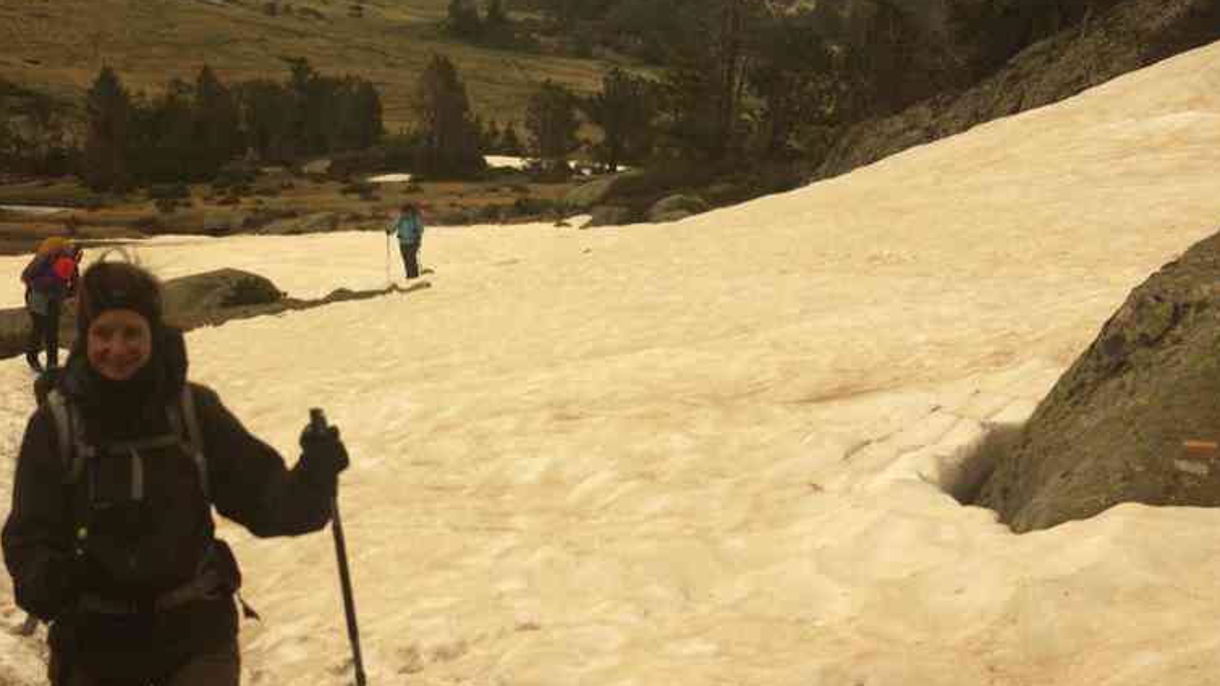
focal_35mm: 90
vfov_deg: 13.5
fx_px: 2901
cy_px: 324
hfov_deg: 23.7
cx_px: 445
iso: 100
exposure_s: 1/500
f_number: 9.5
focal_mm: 43
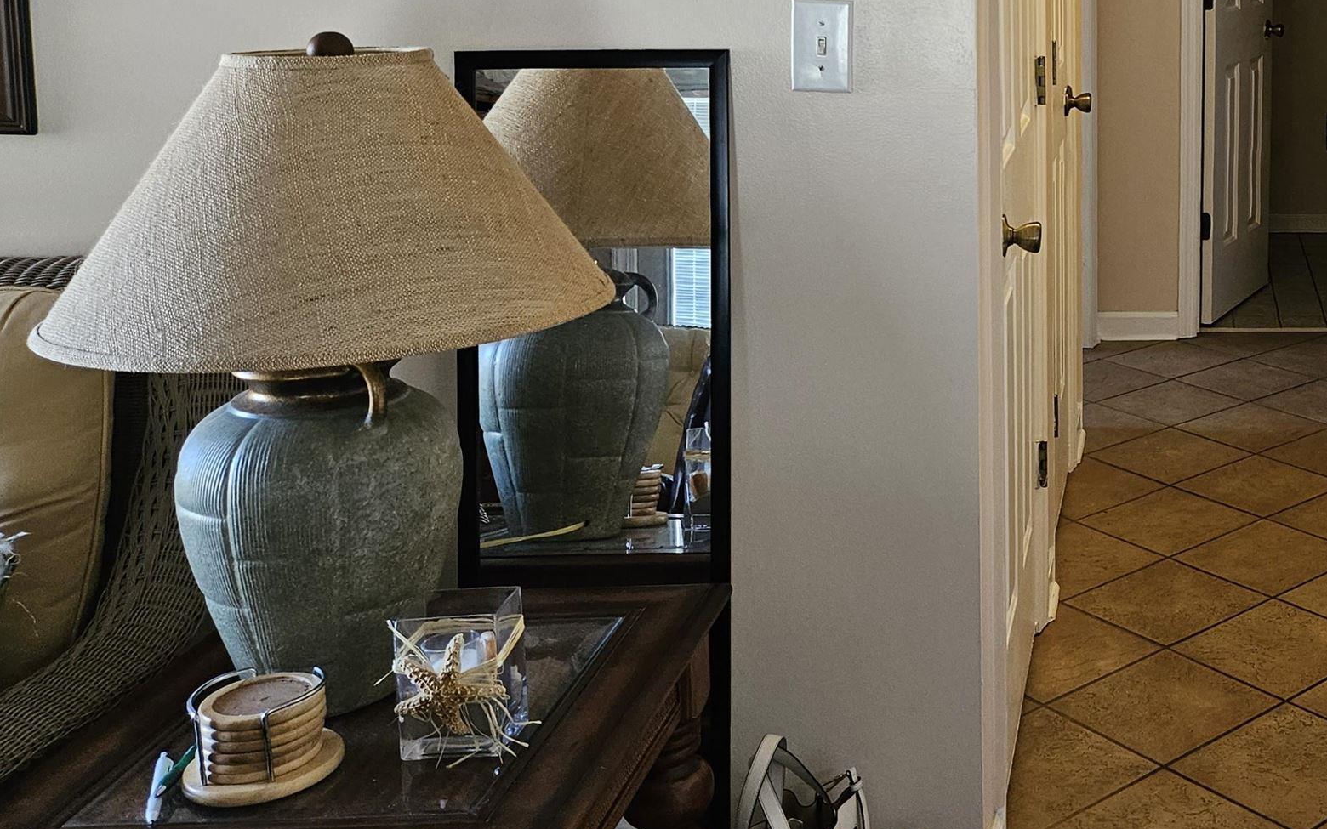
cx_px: 1279
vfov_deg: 26.1
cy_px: 93
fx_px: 1736
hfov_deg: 38.0
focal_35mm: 48
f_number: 1.8
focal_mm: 5.4
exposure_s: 1/120
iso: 320
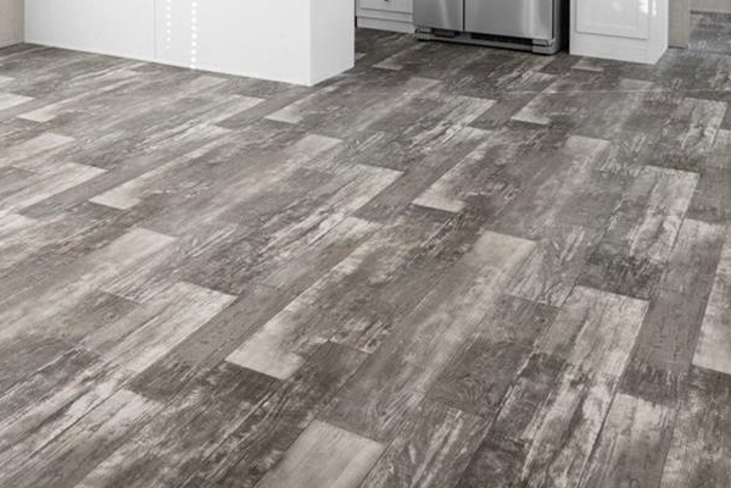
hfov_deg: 38.5
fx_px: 975
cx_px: 84
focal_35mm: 48
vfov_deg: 24.3
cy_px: -159
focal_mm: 12
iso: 320
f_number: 8
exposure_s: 1/5
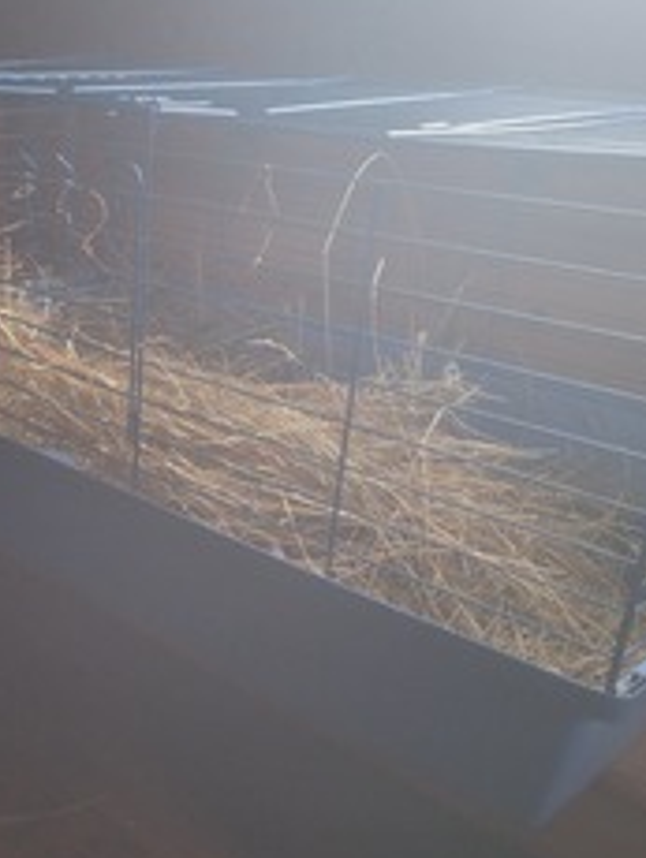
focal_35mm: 40
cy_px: 522
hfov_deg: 35.2
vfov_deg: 46.4
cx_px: 157
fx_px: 993
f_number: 1.8
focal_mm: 5.54
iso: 400
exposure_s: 1/25
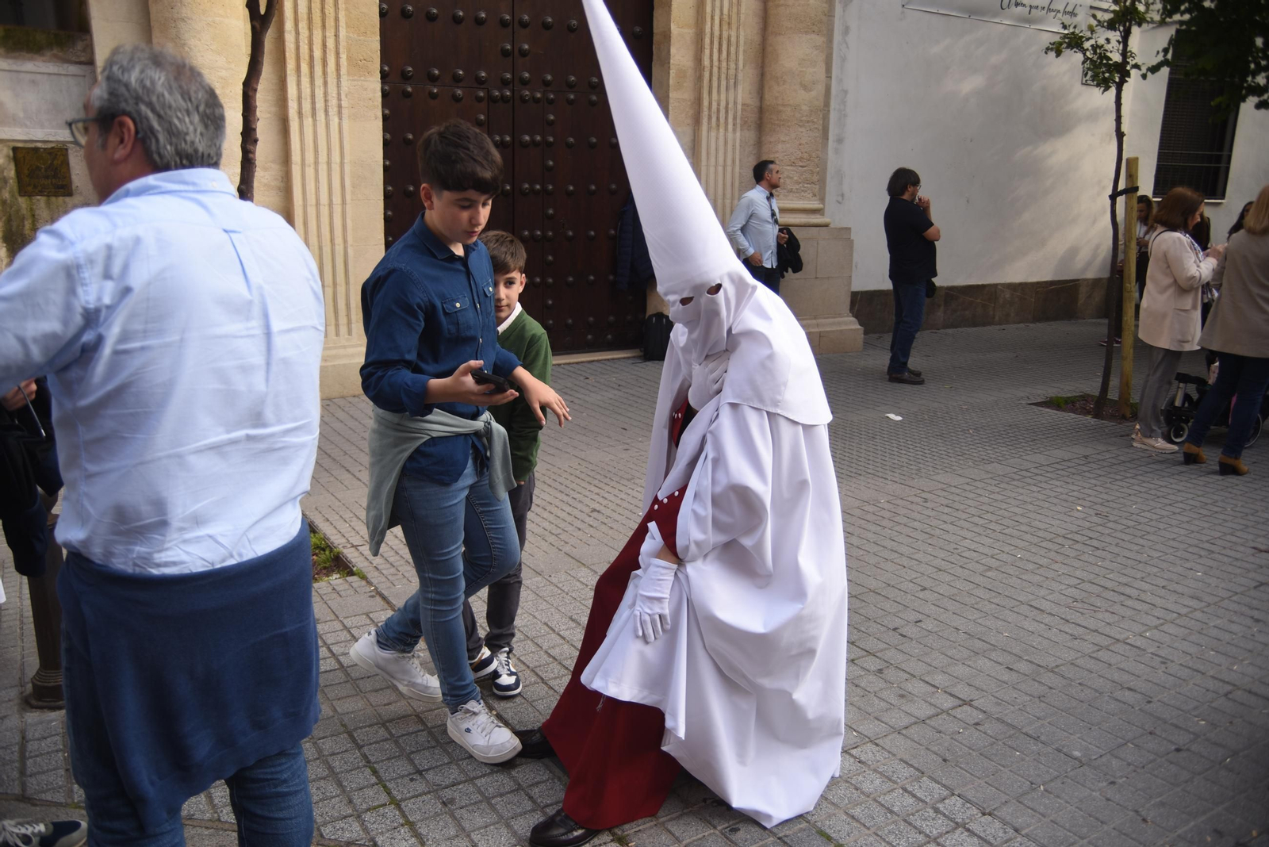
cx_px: 634
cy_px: 424
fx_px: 1023
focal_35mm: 29
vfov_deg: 45.0
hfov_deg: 63.6
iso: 100
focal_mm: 29
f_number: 4.5
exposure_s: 1/160
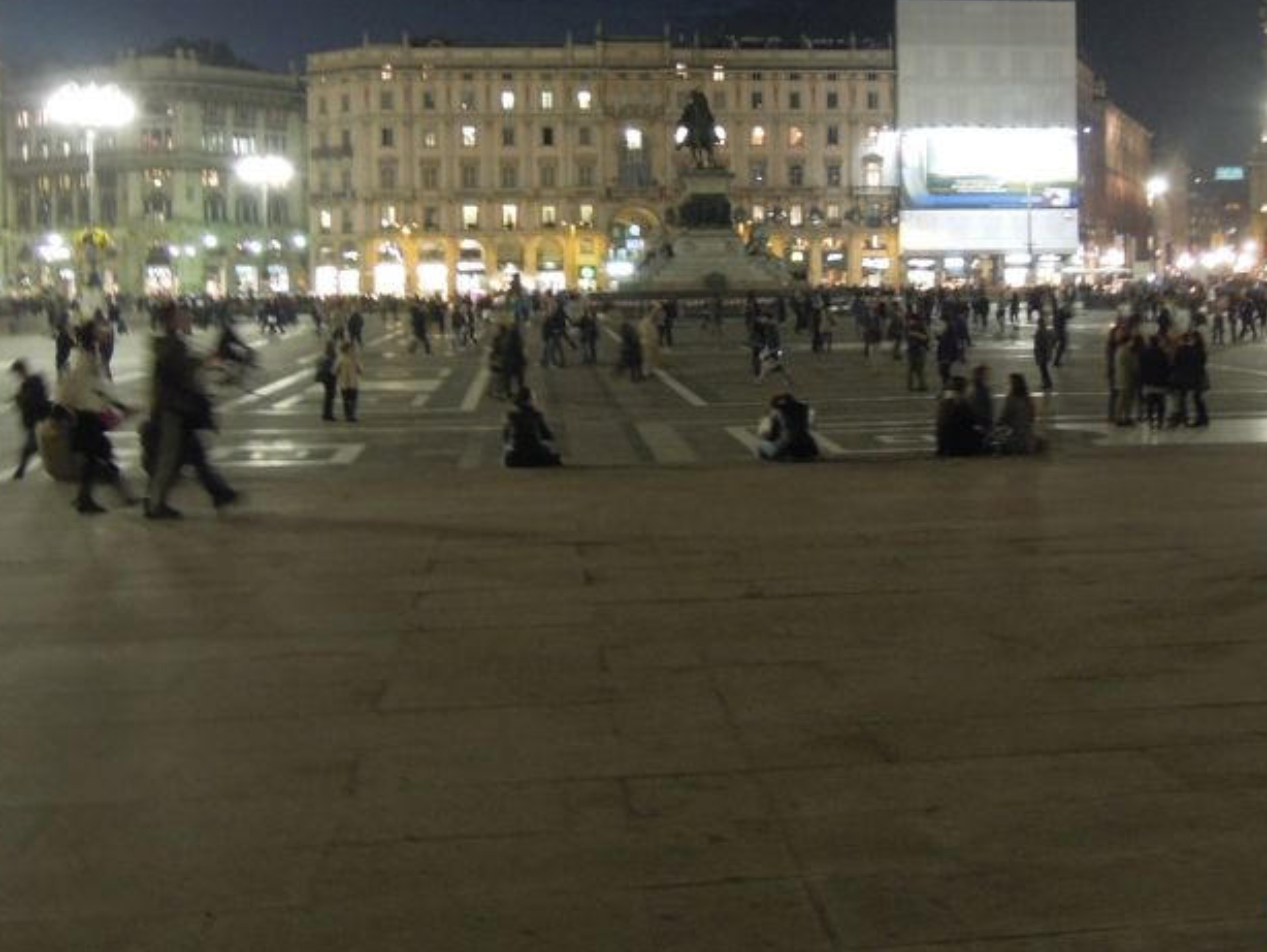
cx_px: 728
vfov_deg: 35.5
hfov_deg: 46.6
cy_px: 299
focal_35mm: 40
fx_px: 1465
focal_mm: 4.3
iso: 400
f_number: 2.8
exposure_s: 1/10
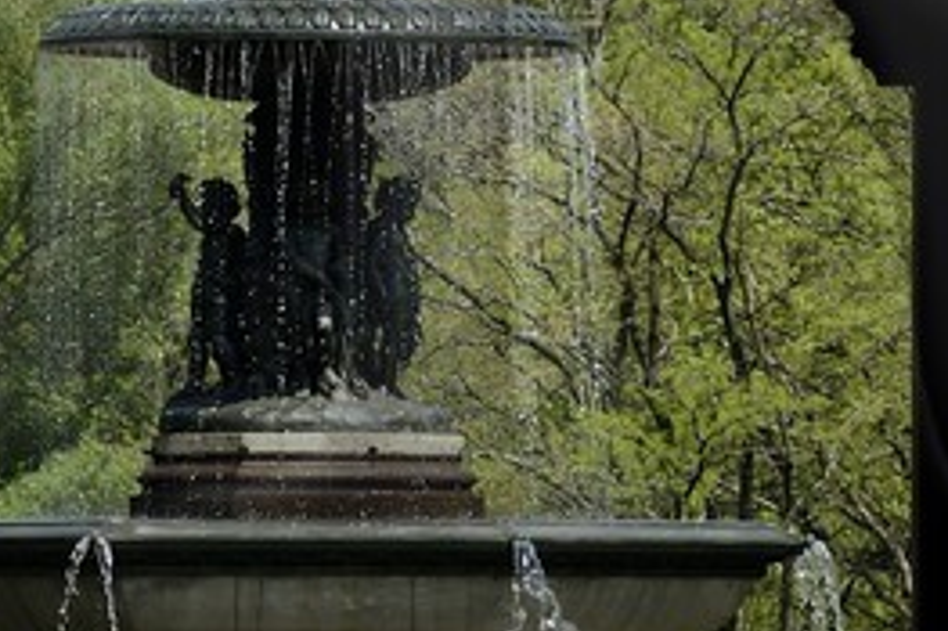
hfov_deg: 4.2
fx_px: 12816
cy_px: -65
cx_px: 263
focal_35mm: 487
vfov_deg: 2.8
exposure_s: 1/400
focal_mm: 80
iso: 400
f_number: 7.1
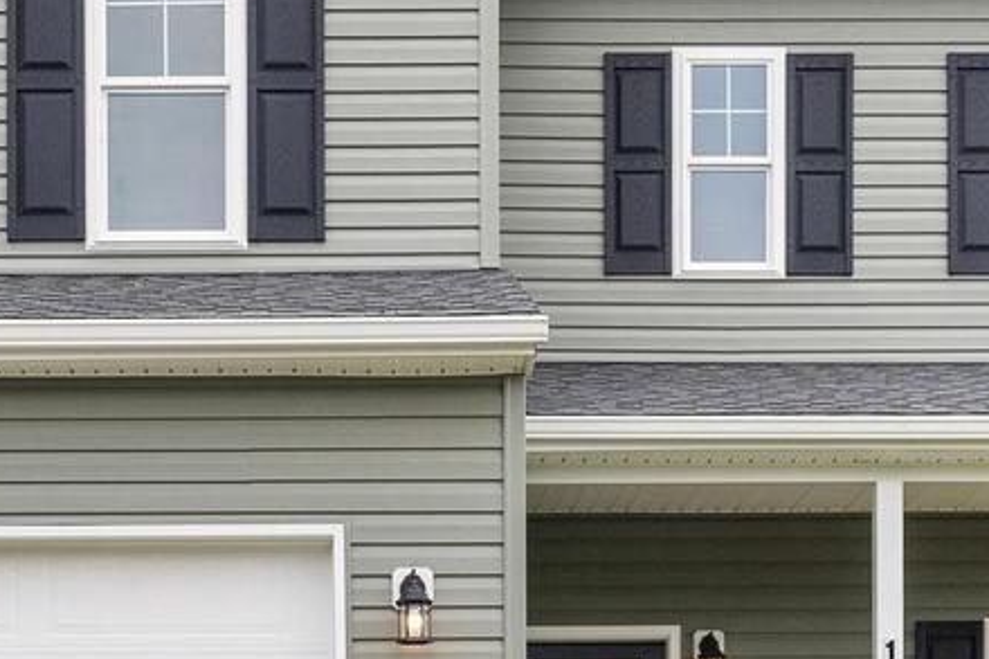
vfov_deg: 14.4
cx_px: 328
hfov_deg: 21.4
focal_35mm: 95
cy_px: 253
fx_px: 2609
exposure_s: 1/640
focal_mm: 29
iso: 640
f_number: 8
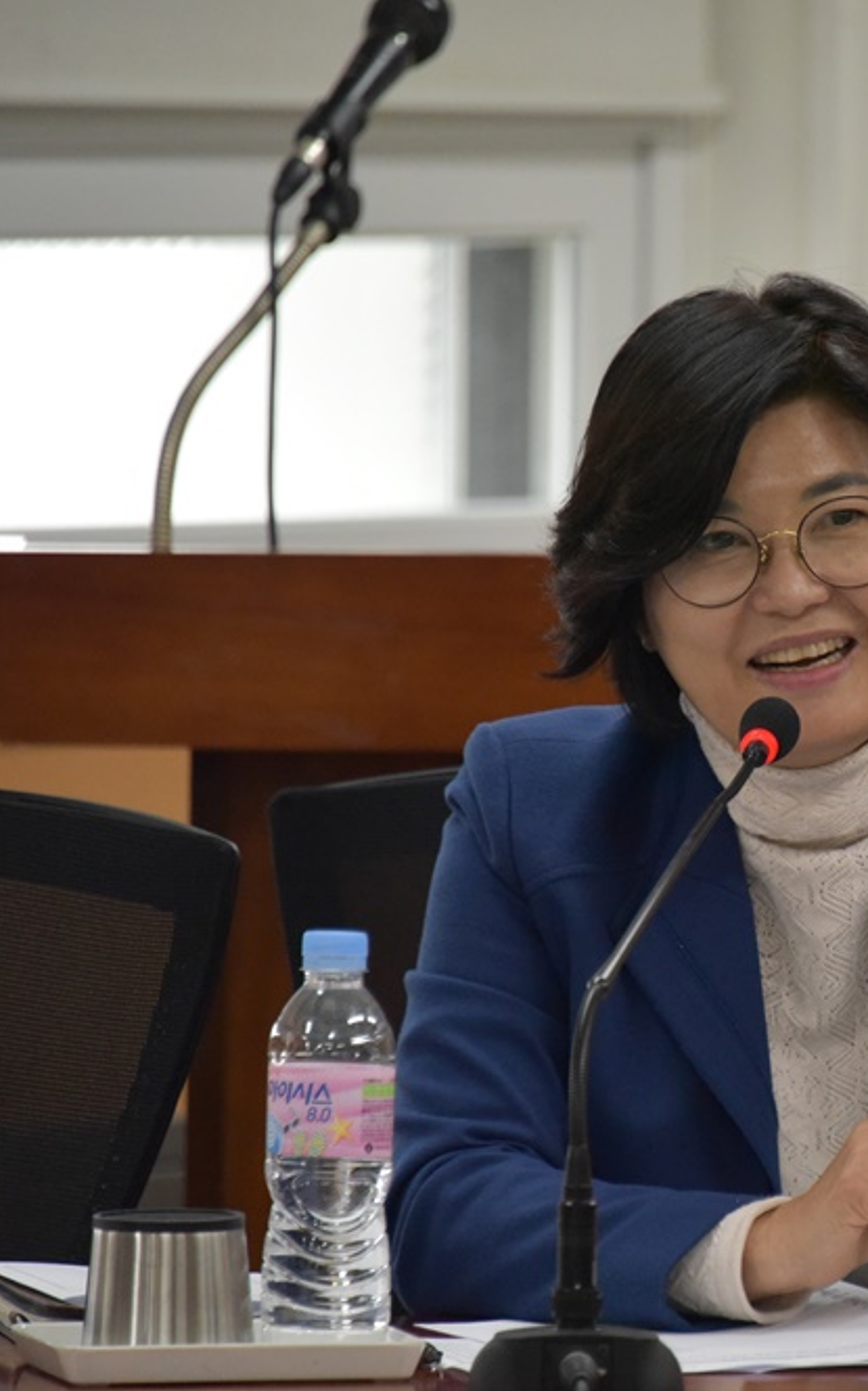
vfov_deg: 4.6
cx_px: 835
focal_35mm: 460
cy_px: 696
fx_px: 17430
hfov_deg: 2.9
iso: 5000
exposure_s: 1/320
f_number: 5.6
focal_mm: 300
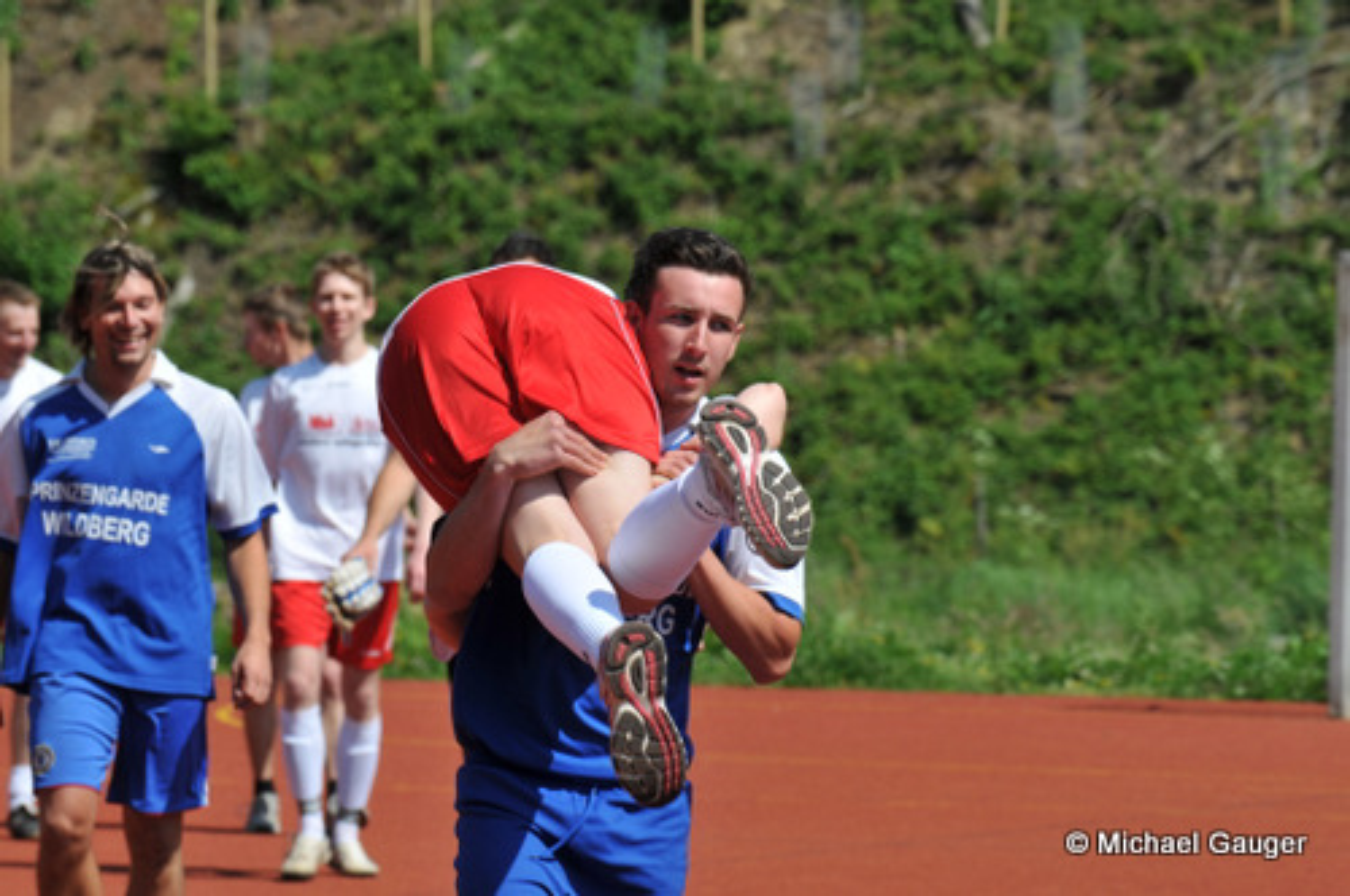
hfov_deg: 8.1
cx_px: 675
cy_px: 448
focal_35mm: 255
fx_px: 9550
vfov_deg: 5.4
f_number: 8
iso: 200
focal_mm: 170
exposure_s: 1/640
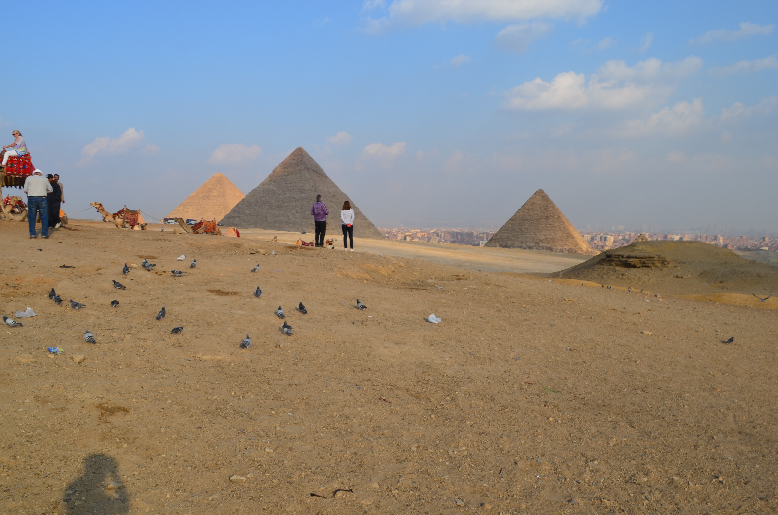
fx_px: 712
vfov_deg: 39.8
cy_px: 258
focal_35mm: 33
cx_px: 389
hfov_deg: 57.3
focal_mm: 22
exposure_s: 1/125
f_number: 11
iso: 100
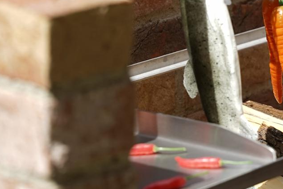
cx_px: 225
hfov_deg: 9.7
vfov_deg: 6.5
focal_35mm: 212
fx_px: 1667
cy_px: -4
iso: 50
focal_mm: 70
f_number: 2.8
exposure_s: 1/640
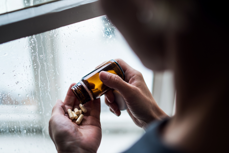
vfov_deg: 26.0
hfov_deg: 38.2
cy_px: 76
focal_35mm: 52
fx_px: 331
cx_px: 114
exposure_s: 1/400
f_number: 1.8
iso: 100
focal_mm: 35
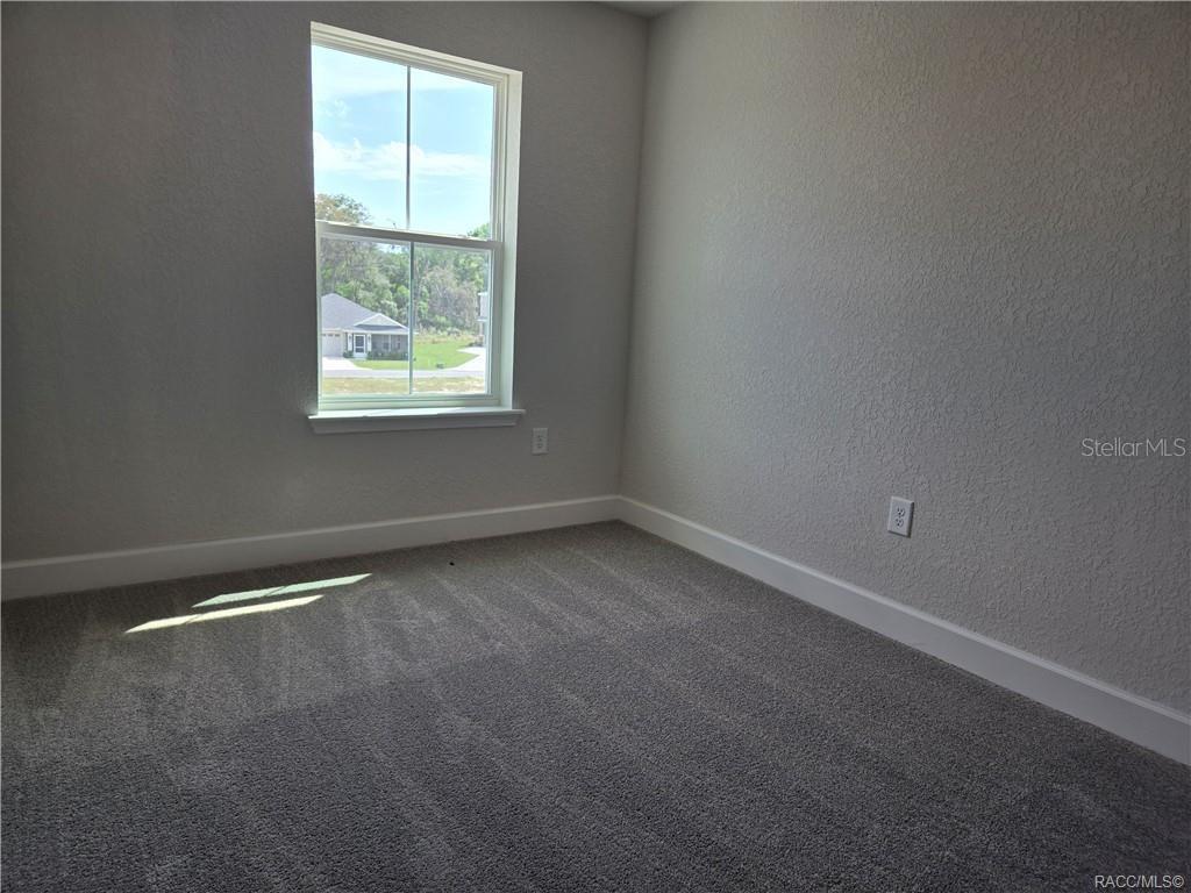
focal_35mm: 23
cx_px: 596
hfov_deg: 73.9
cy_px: 446
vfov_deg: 58.9
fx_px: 791
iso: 25
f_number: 1.8
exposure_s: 1/270
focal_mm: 5.4
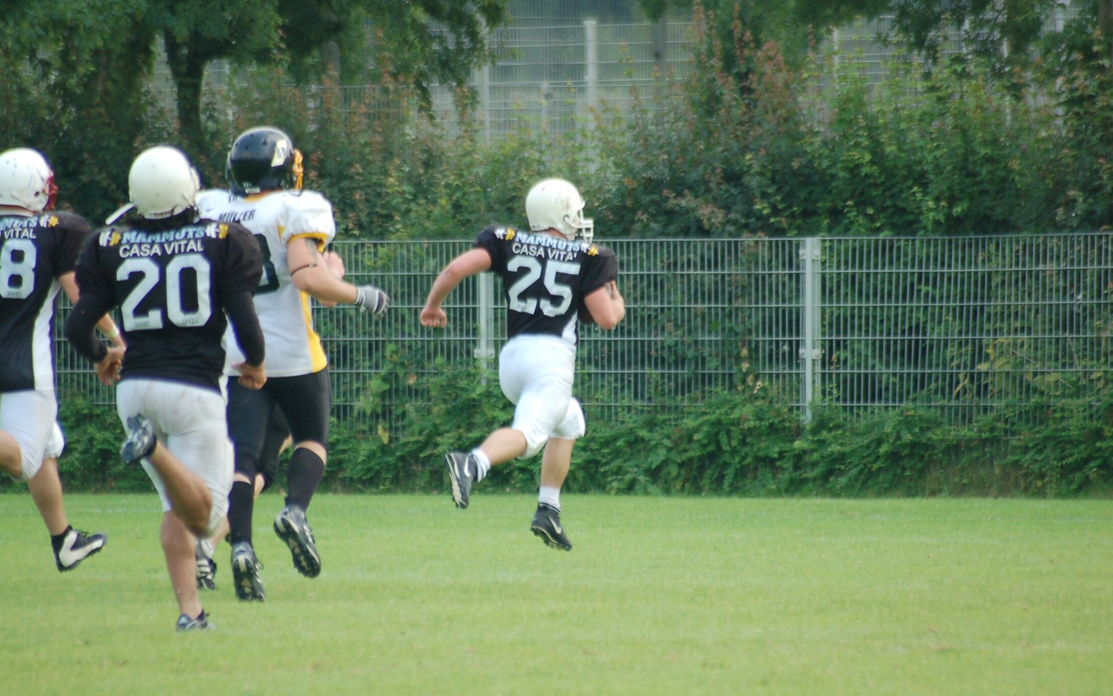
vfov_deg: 2.9
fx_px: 13922
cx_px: 555
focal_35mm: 459
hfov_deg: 4.6
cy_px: 334
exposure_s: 1/500
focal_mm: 300
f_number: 5.6
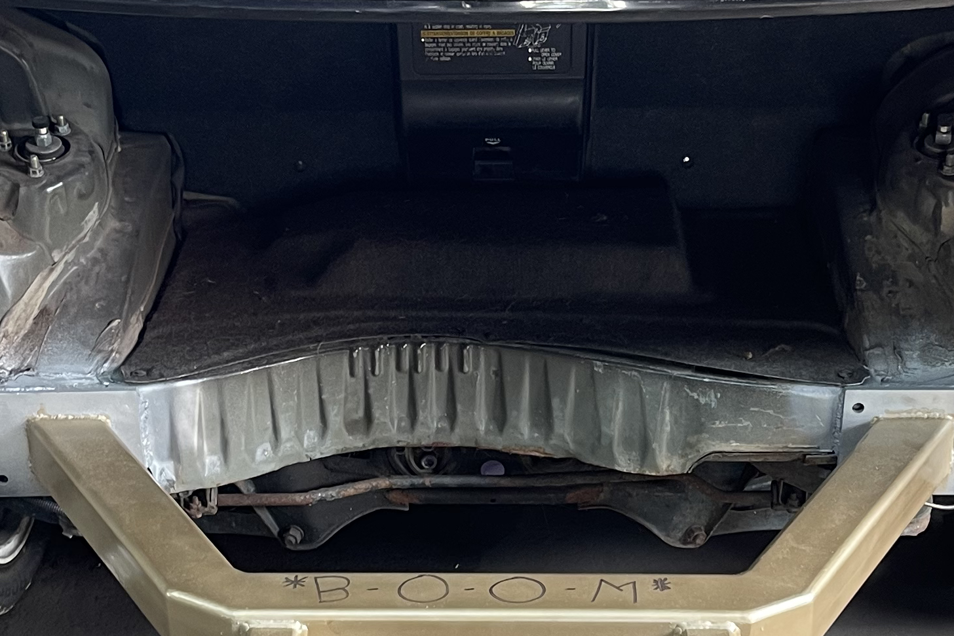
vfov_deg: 18.9
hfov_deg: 28.1
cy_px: 377
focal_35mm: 72
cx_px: 476
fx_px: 1908
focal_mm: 5.1
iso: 80
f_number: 1.6
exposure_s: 1/60
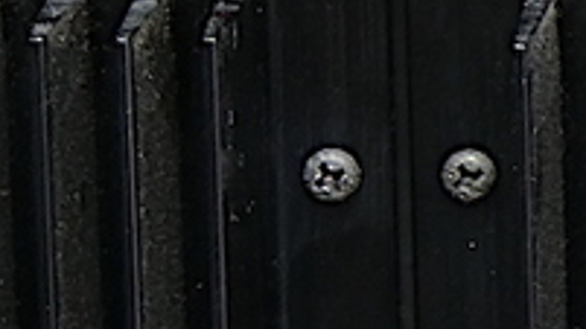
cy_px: 524
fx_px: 9306
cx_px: 1300
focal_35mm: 599
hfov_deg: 3.6
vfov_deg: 2.0
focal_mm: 20.6
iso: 200
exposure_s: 1/3.2
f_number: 5.1
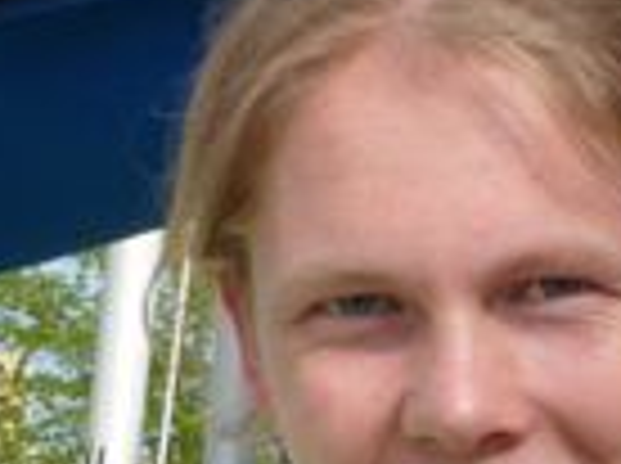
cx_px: 580
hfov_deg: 7.3
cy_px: 315
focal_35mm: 270
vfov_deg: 5.5
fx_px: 4835
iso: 200
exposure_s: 1/400
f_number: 5.7
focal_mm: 16.6
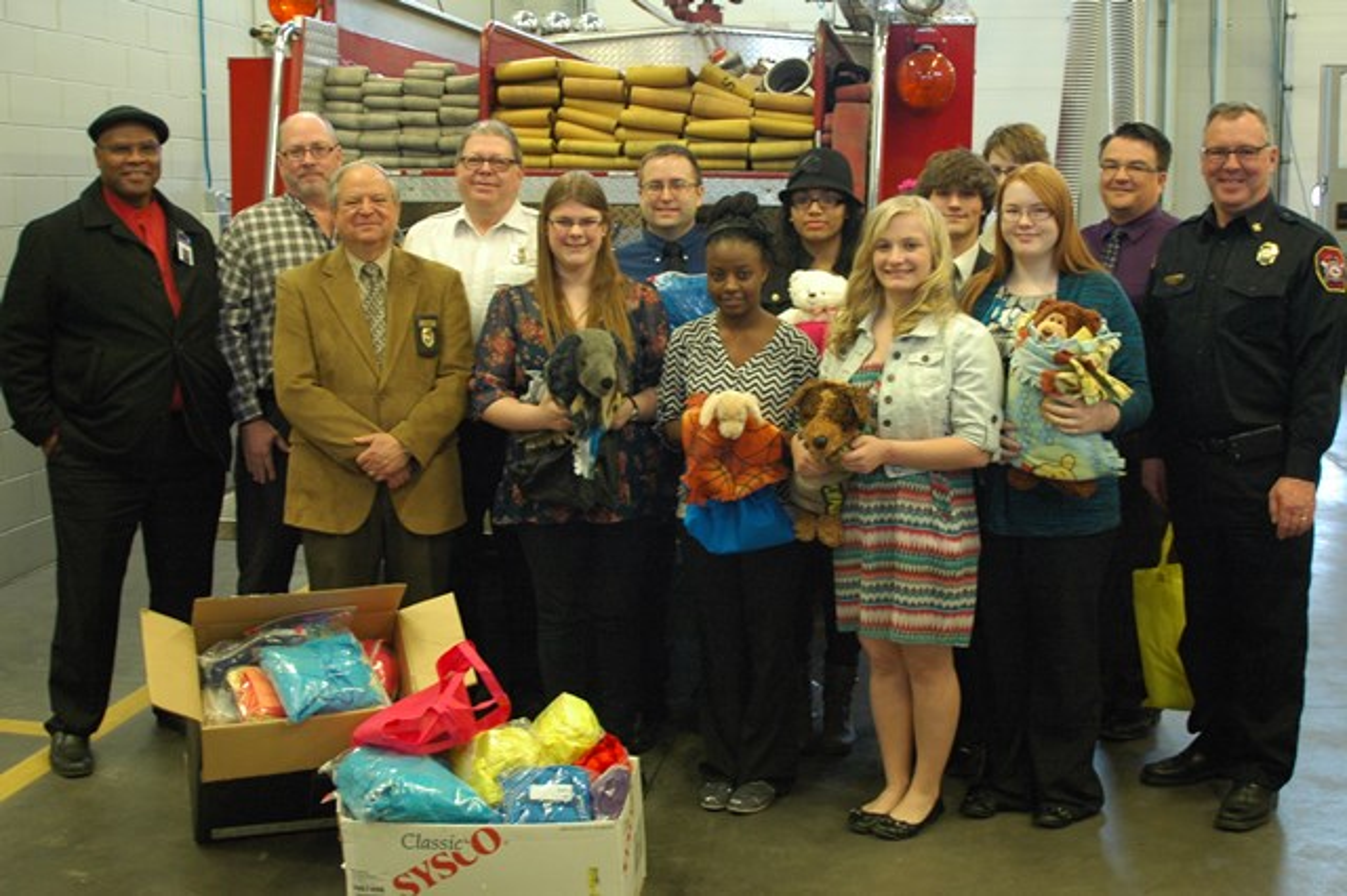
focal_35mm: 42
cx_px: 674
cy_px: 448
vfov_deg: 31.9
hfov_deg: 46.4
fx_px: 1571
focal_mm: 28
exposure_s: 1/25
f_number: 3.5
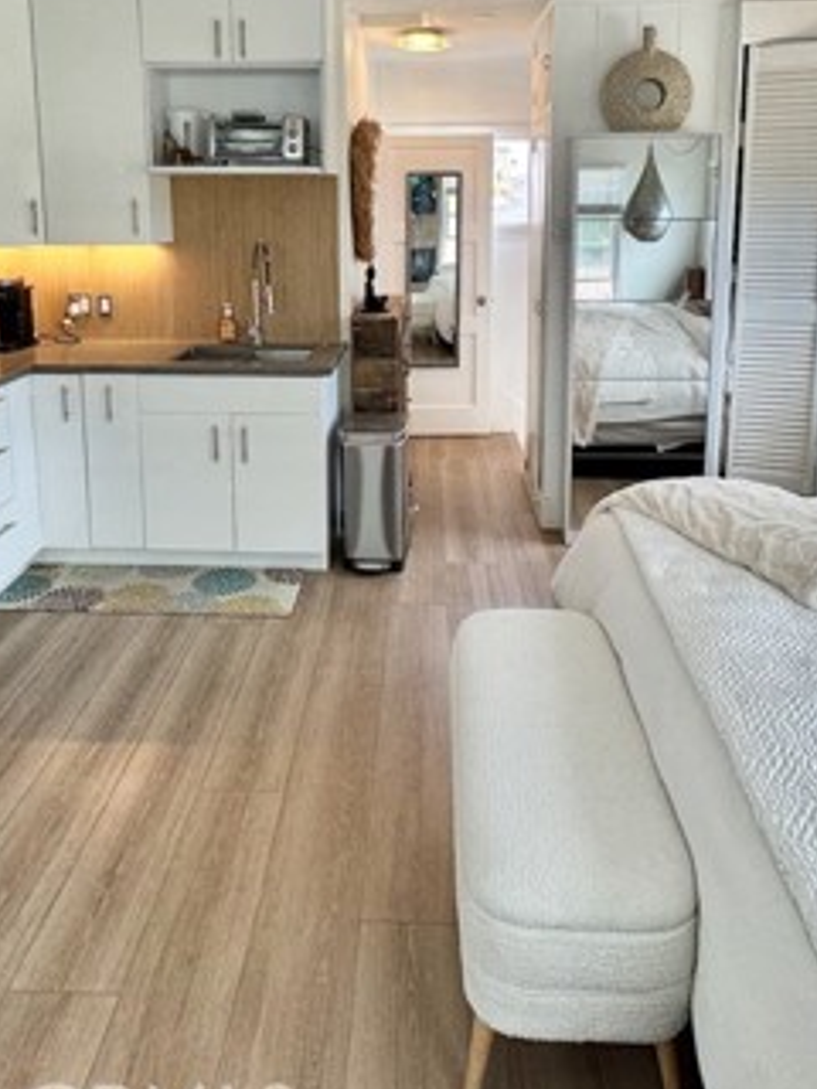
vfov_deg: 61.6
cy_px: 347
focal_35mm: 28
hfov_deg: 49.7
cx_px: 391
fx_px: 881
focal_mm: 2.22
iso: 100
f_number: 2.2
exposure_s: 1/120
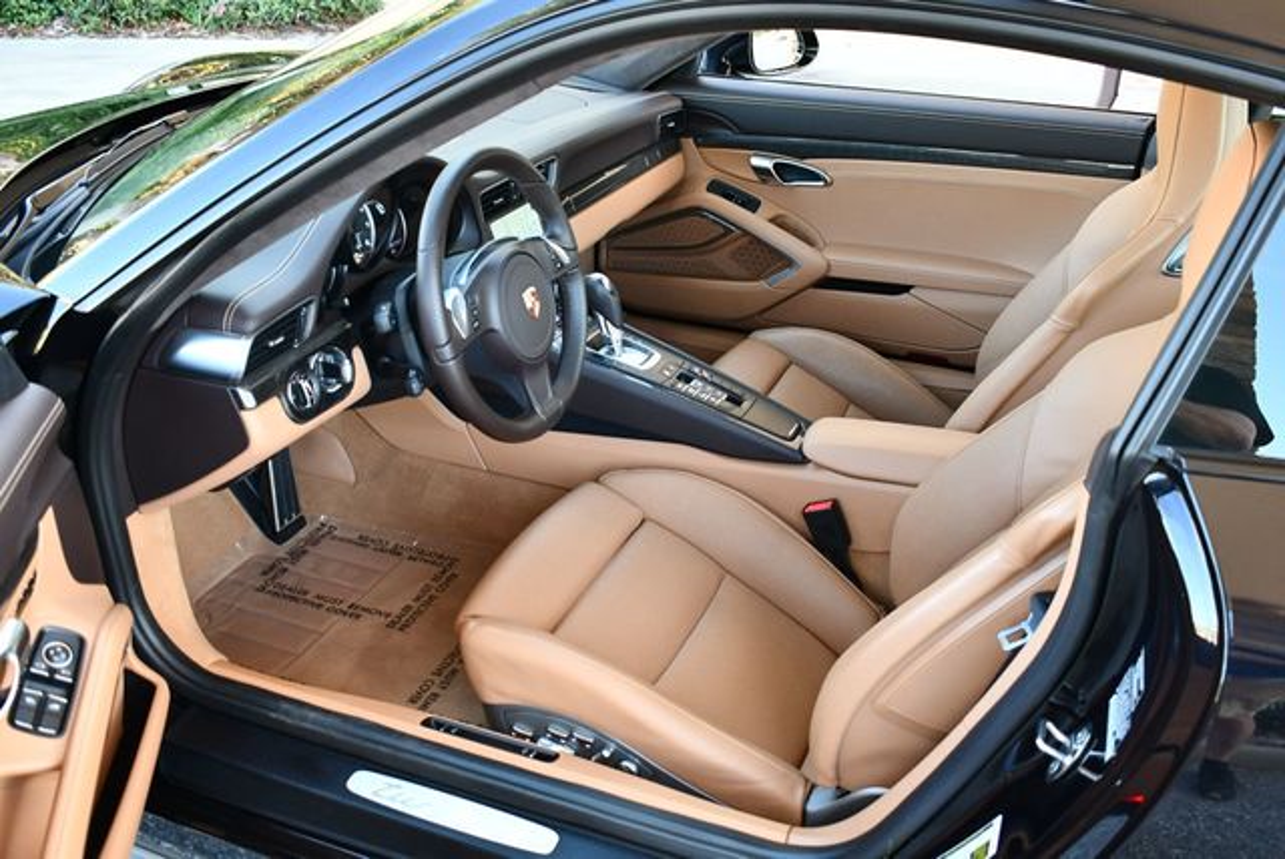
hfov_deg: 53.1
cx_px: 642
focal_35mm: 36
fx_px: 1286
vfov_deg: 36.9
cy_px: 430
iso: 800
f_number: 3.5
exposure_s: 1/160
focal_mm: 18
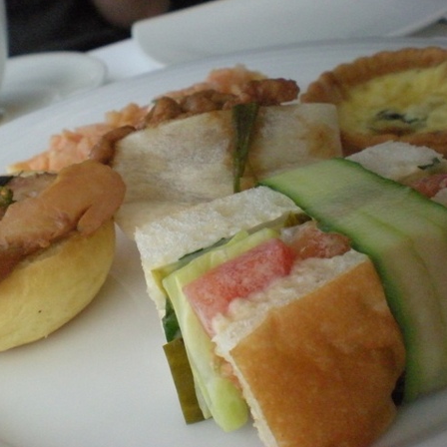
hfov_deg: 37.4
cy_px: 224
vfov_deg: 37.6
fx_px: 657
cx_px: 184
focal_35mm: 45
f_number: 4.6
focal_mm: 6.3
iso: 800
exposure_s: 1/406
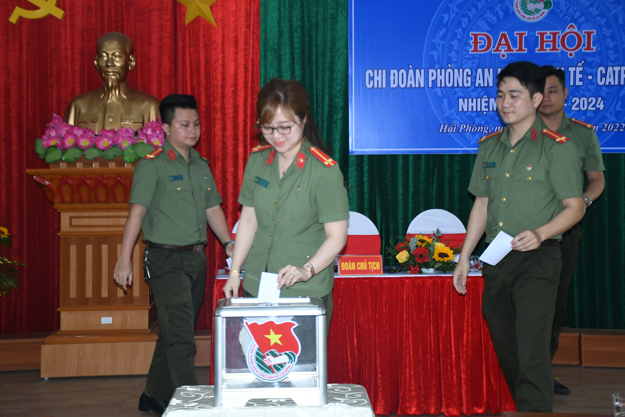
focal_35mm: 63
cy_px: 208
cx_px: 312
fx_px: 1094
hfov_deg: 31.9
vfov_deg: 21.6
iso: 1000
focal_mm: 42
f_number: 4.5
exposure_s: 1/200
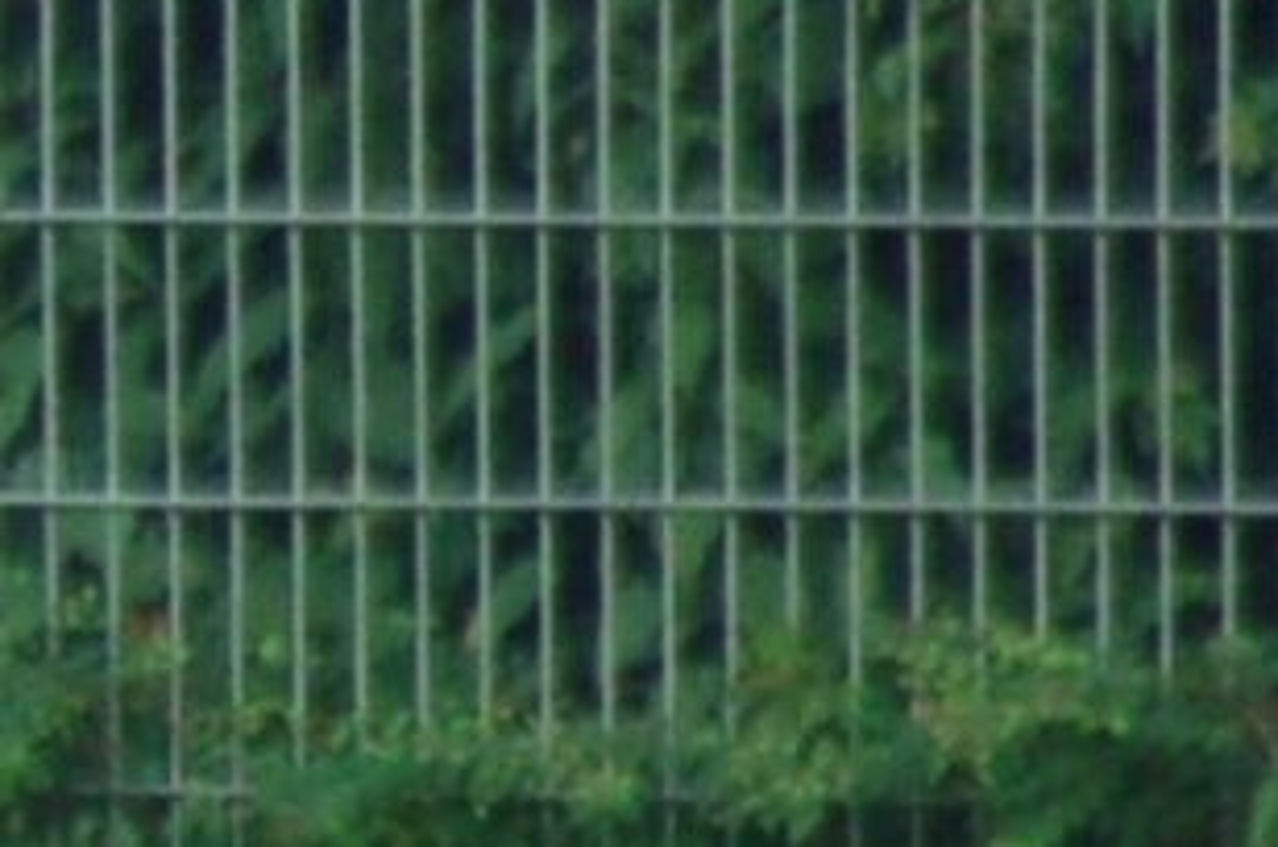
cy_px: 141
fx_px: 113754
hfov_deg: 0.6
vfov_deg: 0.4
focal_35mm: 3211
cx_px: -3071
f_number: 5.6
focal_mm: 300
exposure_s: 1/500
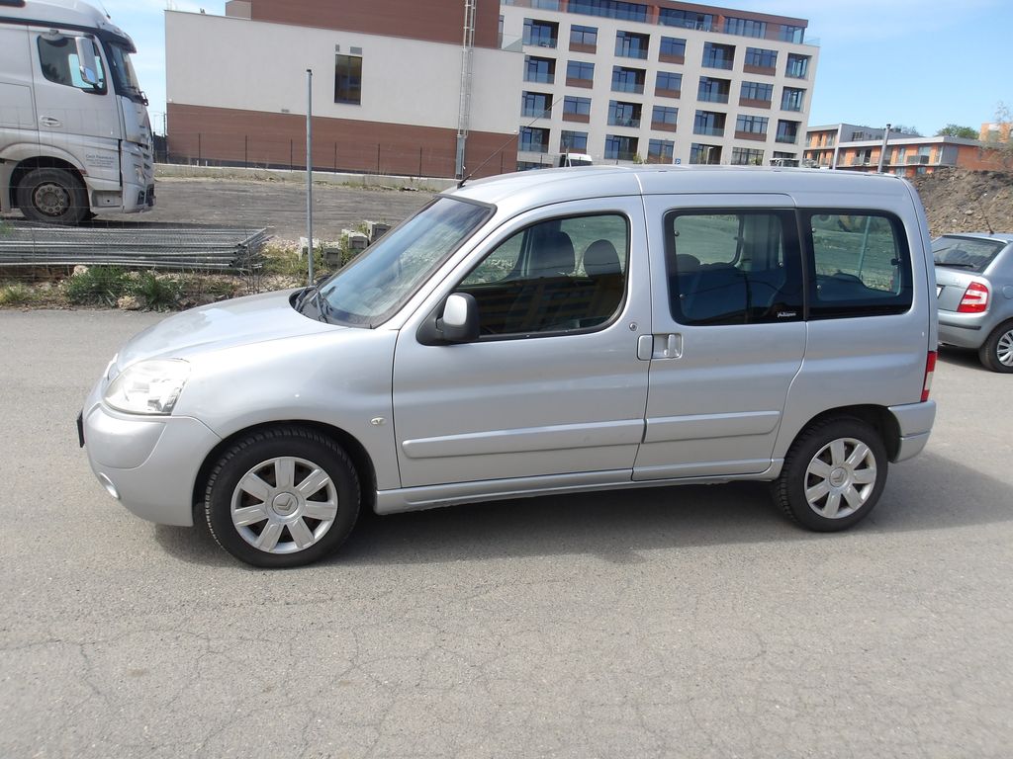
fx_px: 790
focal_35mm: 27
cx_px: 506
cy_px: 380
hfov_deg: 65.3
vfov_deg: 51.4
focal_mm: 4.9
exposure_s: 1/929
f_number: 3
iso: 100
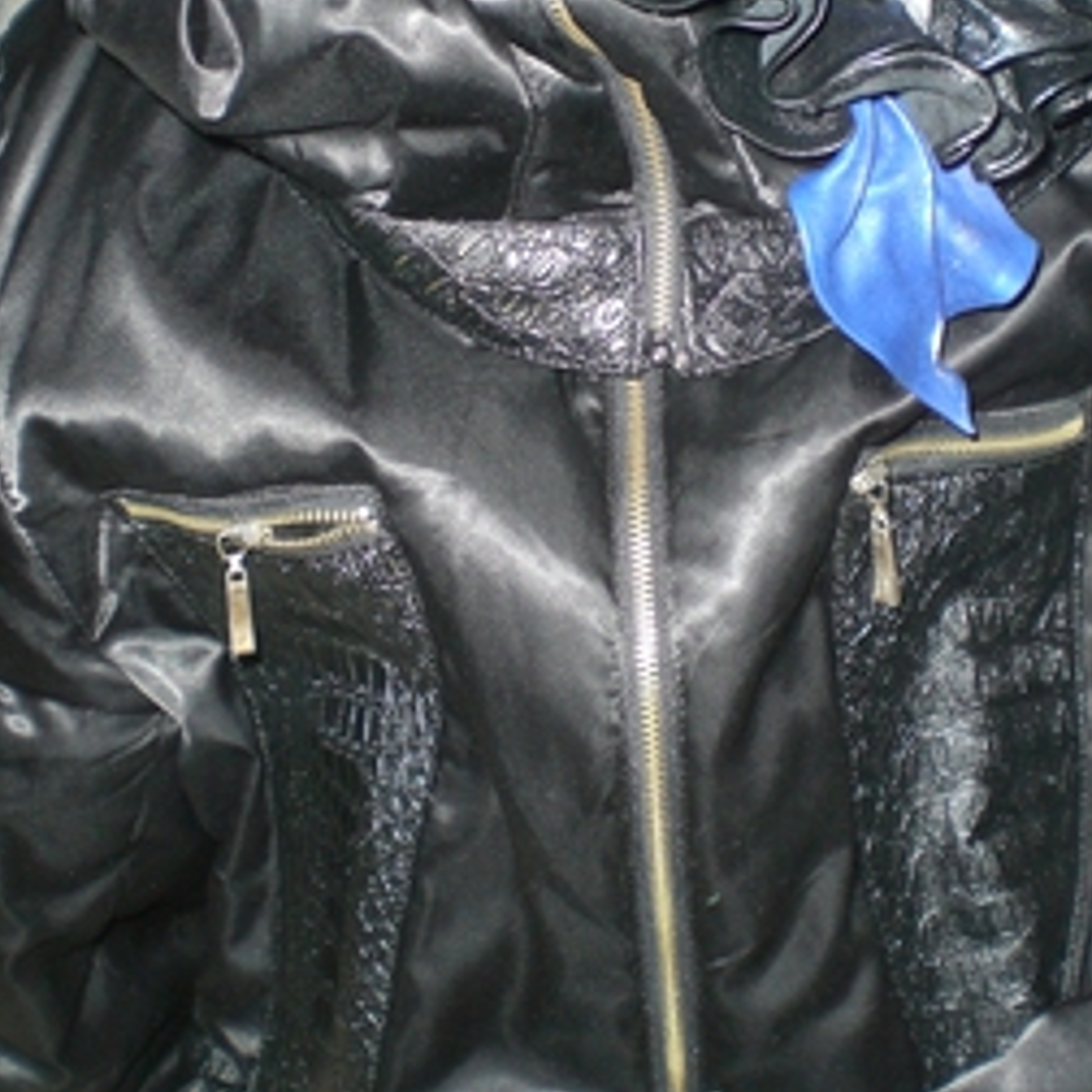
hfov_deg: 28.5
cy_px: 390
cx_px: 680
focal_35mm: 60
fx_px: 2141
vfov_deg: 28.5
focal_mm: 6.3
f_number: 3.1
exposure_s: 1/60
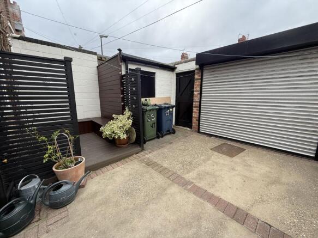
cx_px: 159
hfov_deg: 102.1
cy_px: 119
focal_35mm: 14
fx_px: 129
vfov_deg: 85.7
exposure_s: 1/99
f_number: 2.2
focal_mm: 2.22
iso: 50
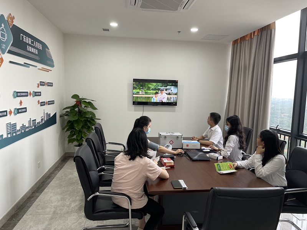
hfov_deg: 67.3
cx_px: 154
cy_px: 115
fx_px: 231
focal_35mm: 26
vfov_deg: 53.1
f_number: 1.6
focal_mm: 5.1
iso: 125
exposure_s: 1/100
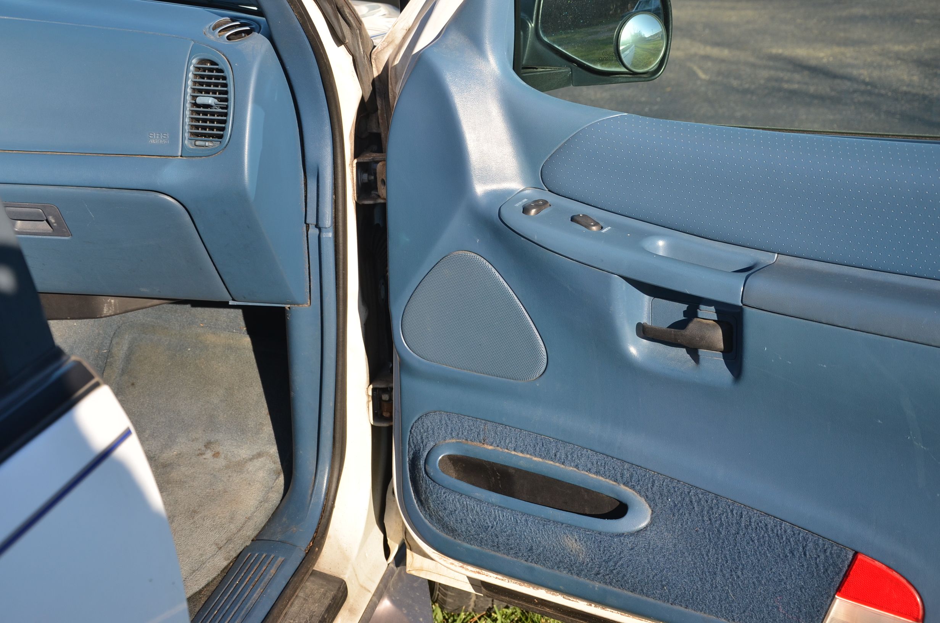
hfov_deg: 33.5
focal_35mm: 60
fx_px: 1563
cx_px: 470
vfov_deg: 22.5
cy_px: 312
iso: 250
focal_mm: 40
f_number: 5.6
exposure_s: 1/125
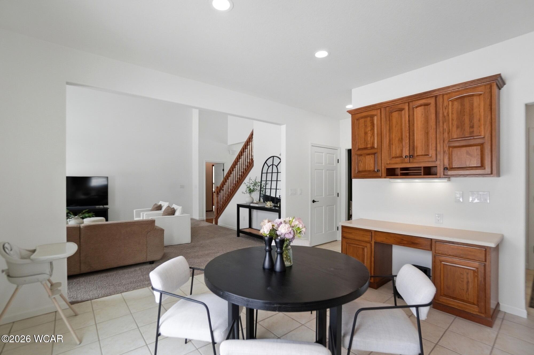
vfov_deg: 77.3
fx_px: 222
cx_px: 267
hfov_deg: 100.4
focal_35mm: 15
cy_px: 178
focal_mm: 10
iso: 125
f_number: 5.6
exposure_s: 1/500
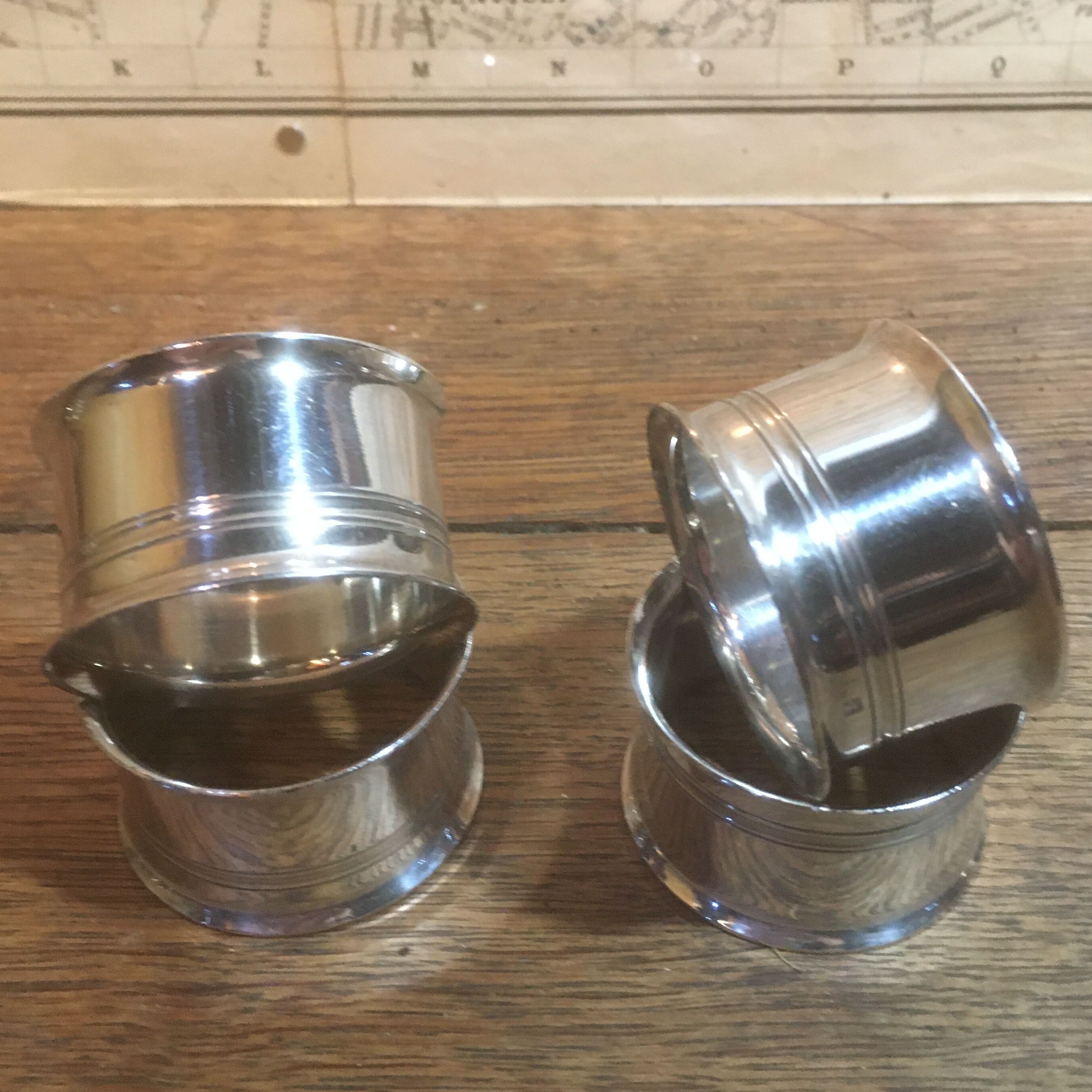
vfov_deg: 43.8
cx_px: 583
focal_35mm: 38
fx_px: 1356
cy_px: 483
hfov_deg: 43.8
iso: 200
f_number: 2.2
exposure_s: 1/15
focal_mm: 4.15
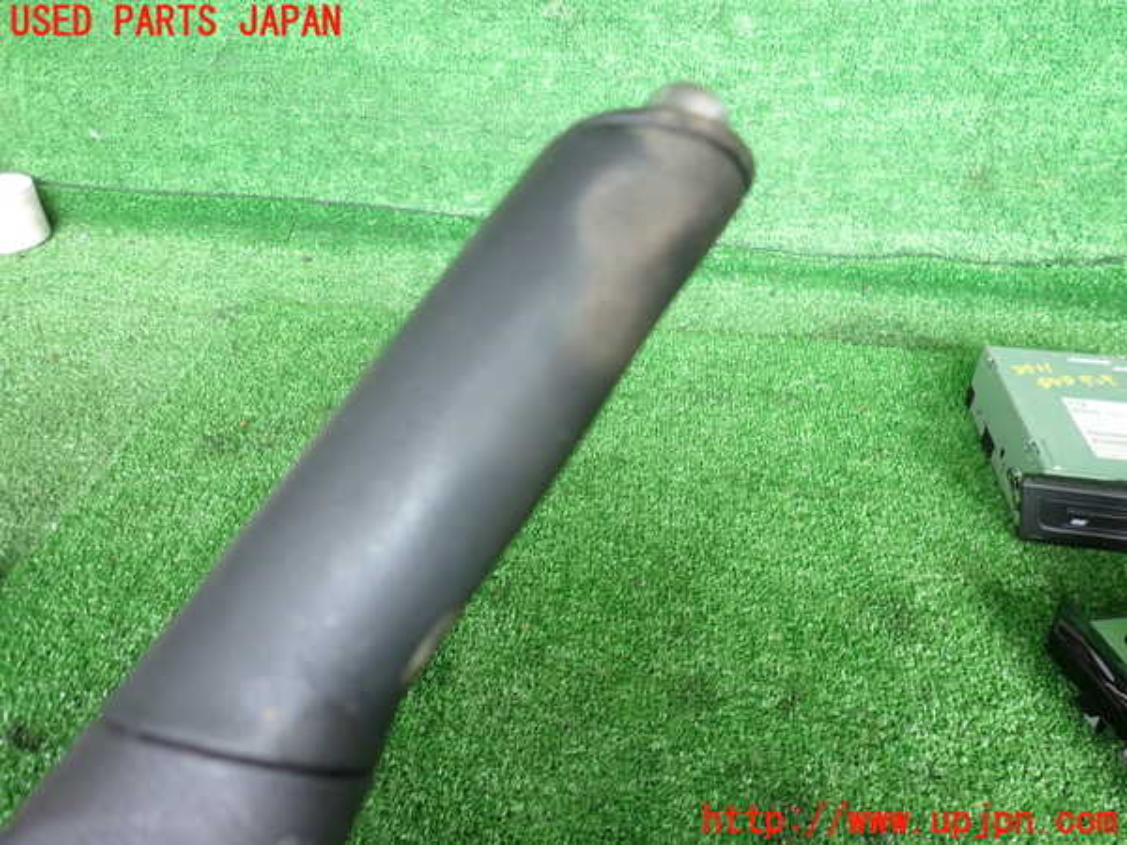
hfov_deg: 69.4
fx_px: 814
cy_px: 422
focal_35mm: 25
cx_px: 564
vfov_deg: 54.9
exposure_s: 1/40
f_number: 2
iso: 200
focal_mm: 4.5
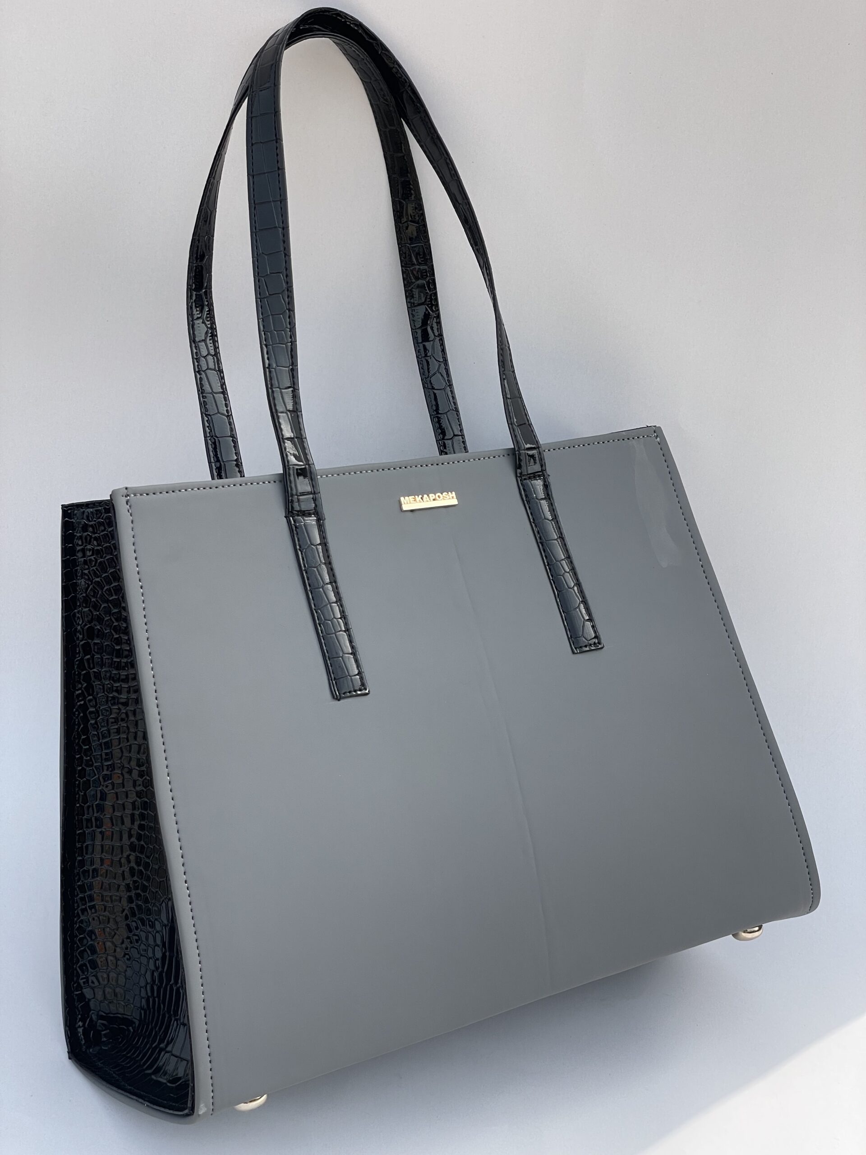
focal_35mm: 52
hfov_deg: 28.0
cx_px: 433
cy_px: 578
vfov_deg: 36.8
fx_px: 1735
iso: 25
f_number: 2
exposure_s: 1/657
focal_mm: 6
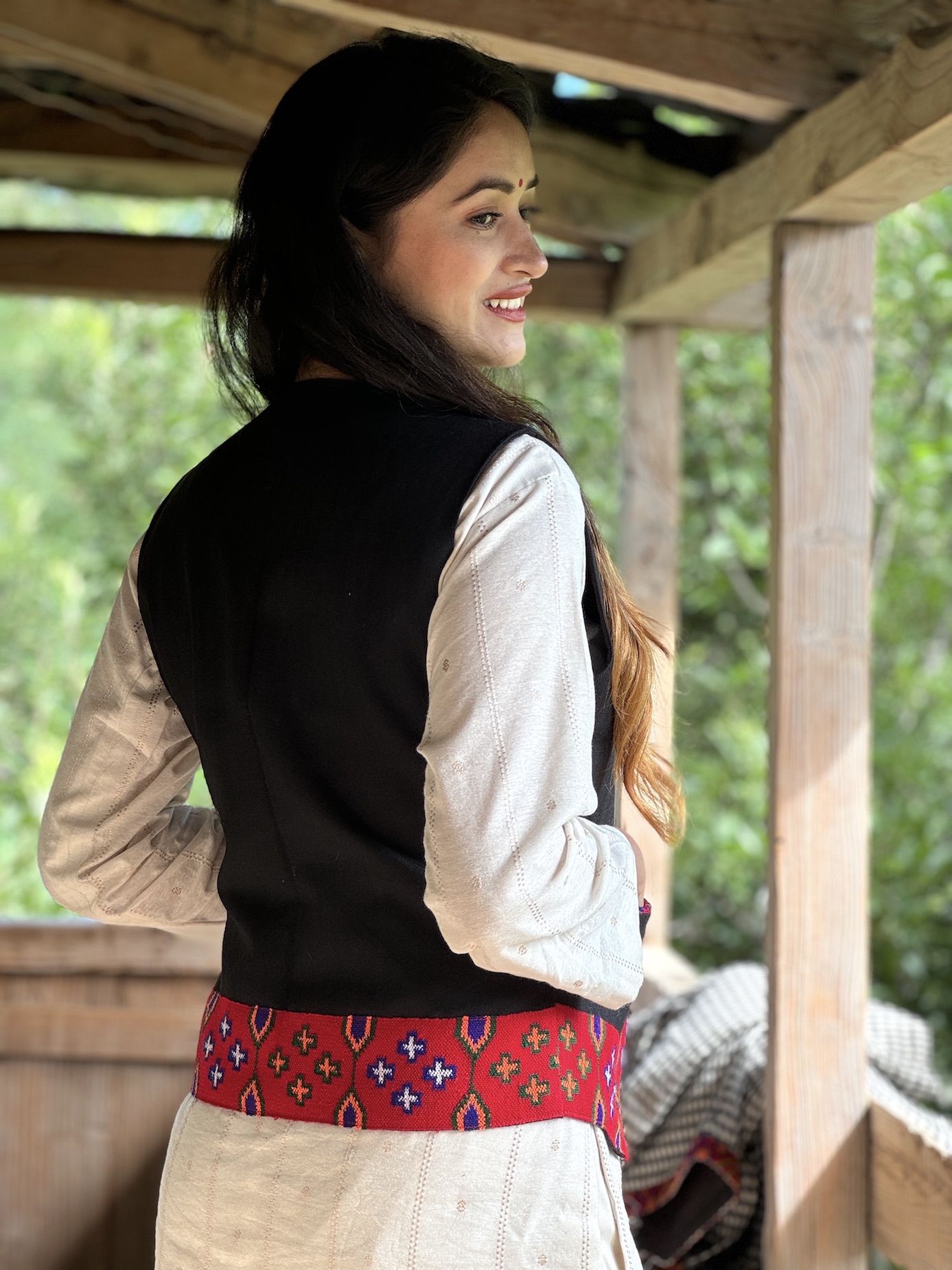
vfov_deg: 25.3
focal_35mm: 77
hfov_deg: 19.1
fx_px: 2823
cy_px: 635
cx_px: 476
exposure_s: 1/99
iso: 50
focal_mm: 9
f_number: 2.8
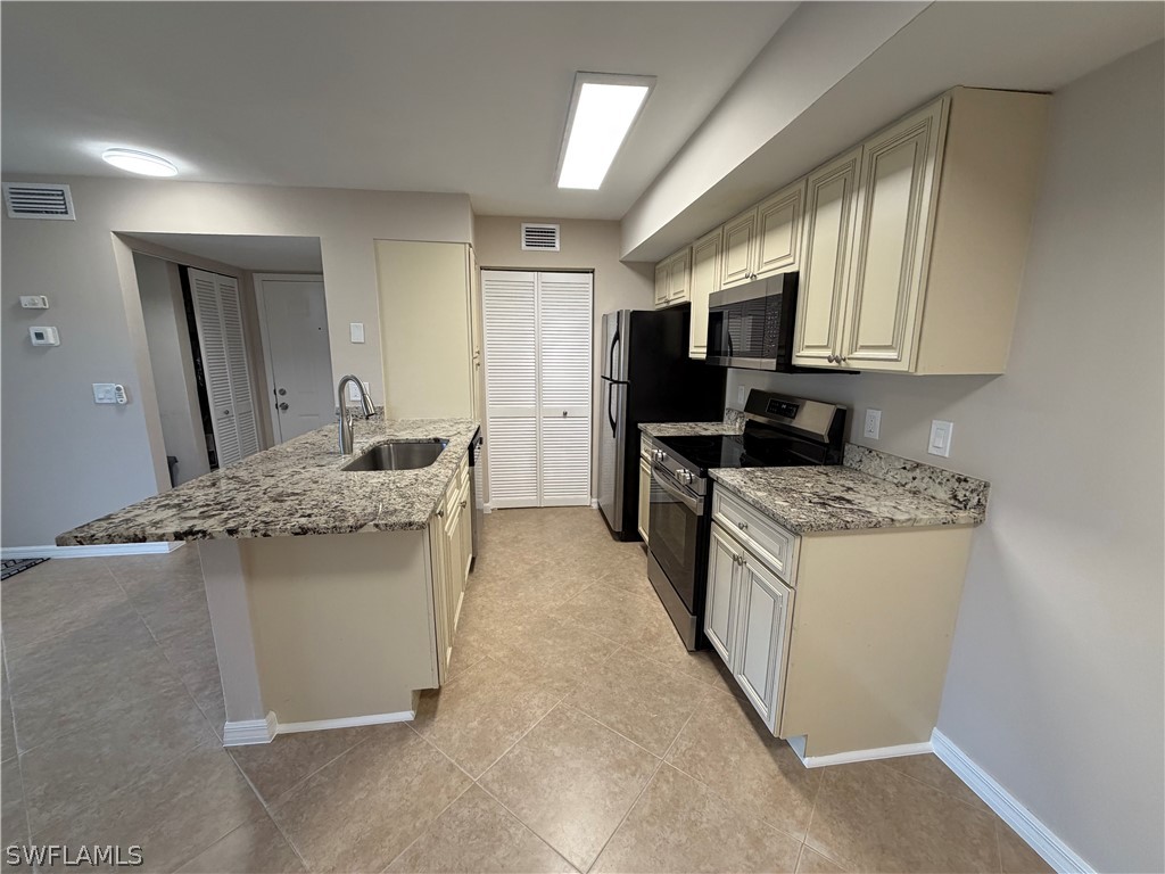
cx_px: 582
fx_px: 471
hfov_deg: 102.1
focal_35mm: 14
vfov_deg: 85.7
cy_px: 437
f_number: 2.2
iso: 250
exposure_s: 1/120
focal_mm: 2.22
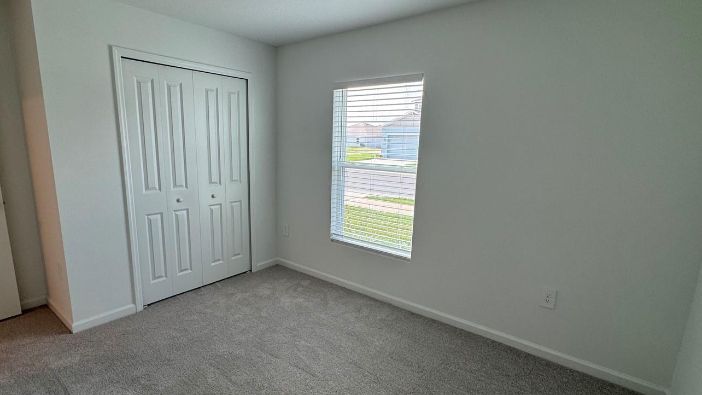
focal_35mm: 19
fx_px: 354
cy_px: 211
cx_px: 323
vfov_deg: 58.3
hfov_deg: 89.4
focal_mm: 2.22
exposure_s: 1/120
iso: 64
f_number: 2.2
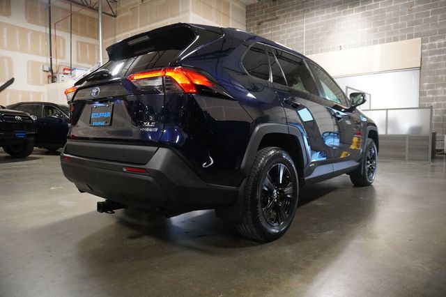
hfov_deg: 73.8
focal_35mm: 24
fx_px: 297
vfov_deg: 53.1
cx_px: 223
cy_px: 148
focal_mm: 16
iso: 6400
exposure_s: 1/200
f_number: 3.5
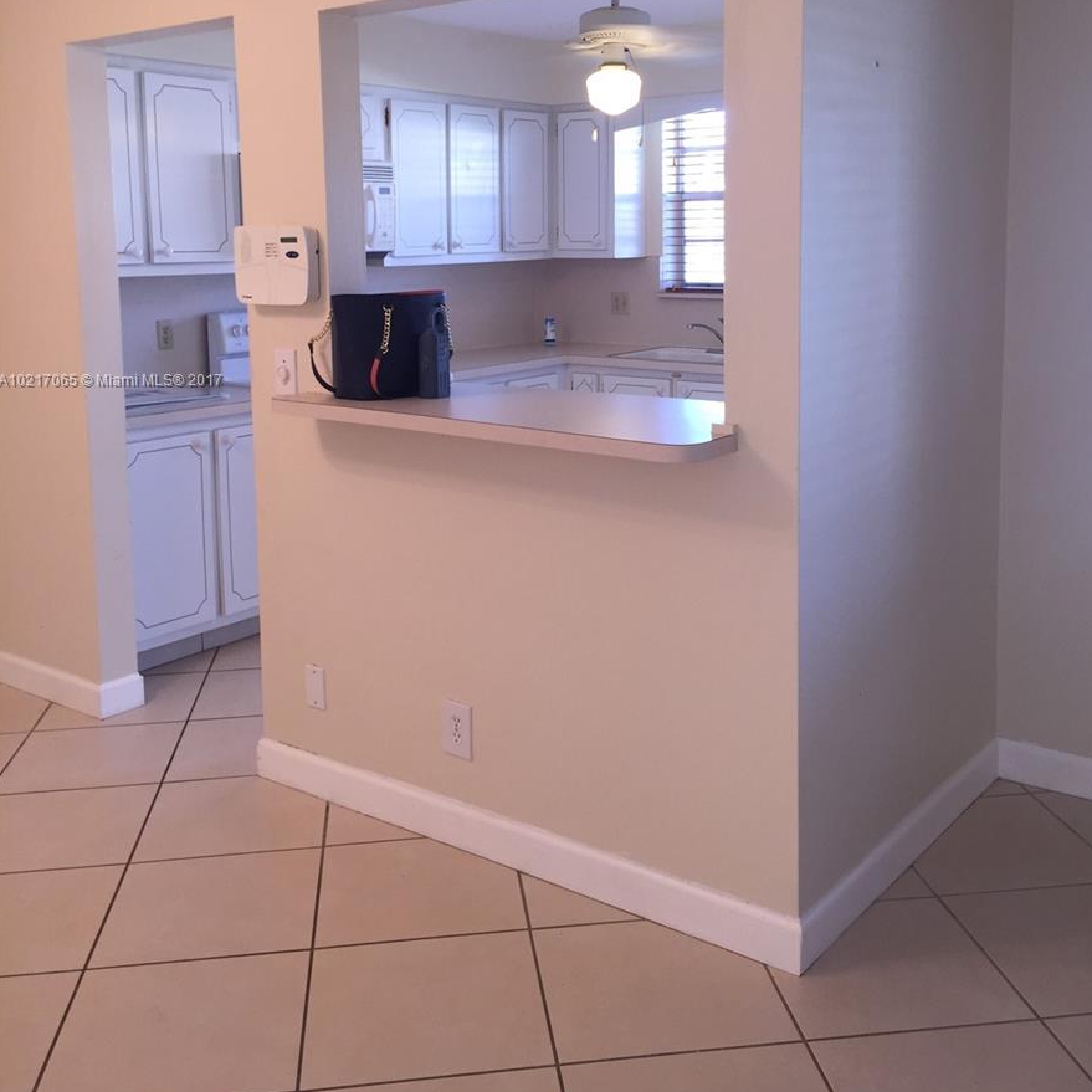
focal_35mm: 35
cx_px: 554
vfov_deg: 46.6
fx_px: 1249
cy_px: 381
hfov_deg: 47.2
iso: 32
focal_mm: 4.15
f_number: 2.2
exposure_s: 1/30
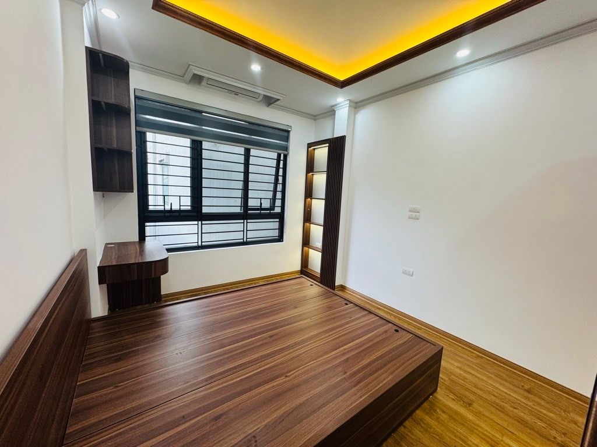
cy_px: 224
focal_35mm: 14
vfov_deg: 85.7
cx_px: 298
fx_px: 241
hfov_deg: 102.1
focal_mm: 2.22
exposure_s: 1/100
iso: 160
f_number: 2.2
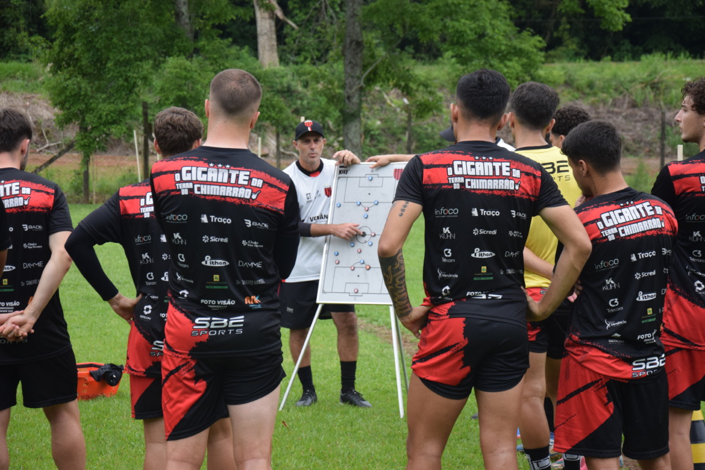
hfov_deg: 18.2
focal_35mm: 112
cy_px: 235
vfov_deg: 12.2
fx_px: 2203
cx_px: 352
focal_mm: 75
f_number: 5.3
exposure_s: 1/250
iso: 450
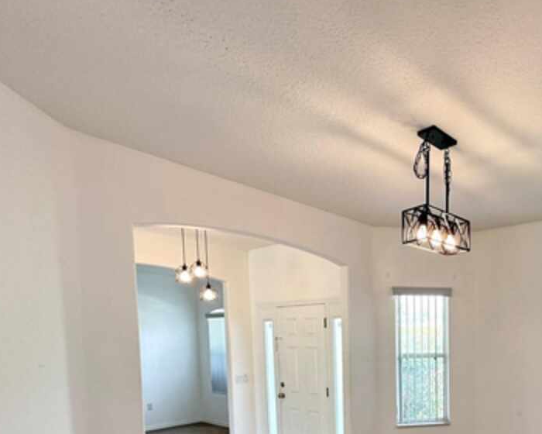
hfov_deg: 61.4
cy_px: 362
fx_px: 401
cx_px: 448
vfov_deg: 52.2
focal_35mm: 25
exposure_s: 1/120
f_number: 2.2
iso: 80
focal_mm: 2.22
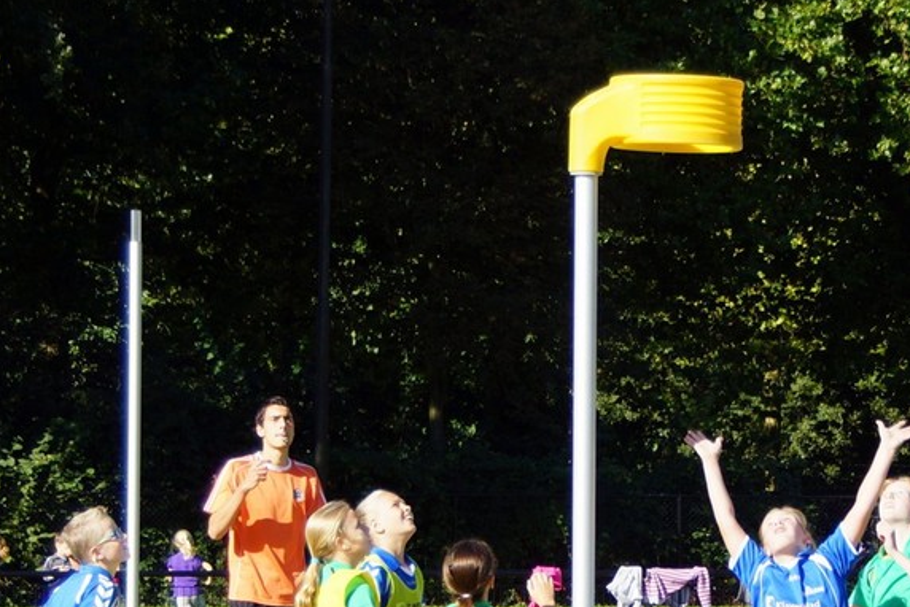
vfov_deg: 11.3
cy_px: 461
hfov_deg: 16.9
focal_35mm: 121
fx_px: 3057
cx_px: 369
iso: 100
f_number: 4.5
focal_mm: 45
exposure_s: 1/400
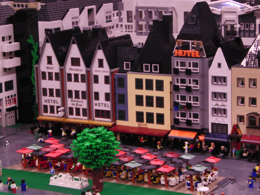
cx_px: 130
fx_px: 811
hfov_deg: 18.2
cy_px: 98
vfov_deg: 13.7
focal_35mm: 108
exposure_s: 1/2.5
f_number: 7.2
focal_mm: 19.2
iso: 100
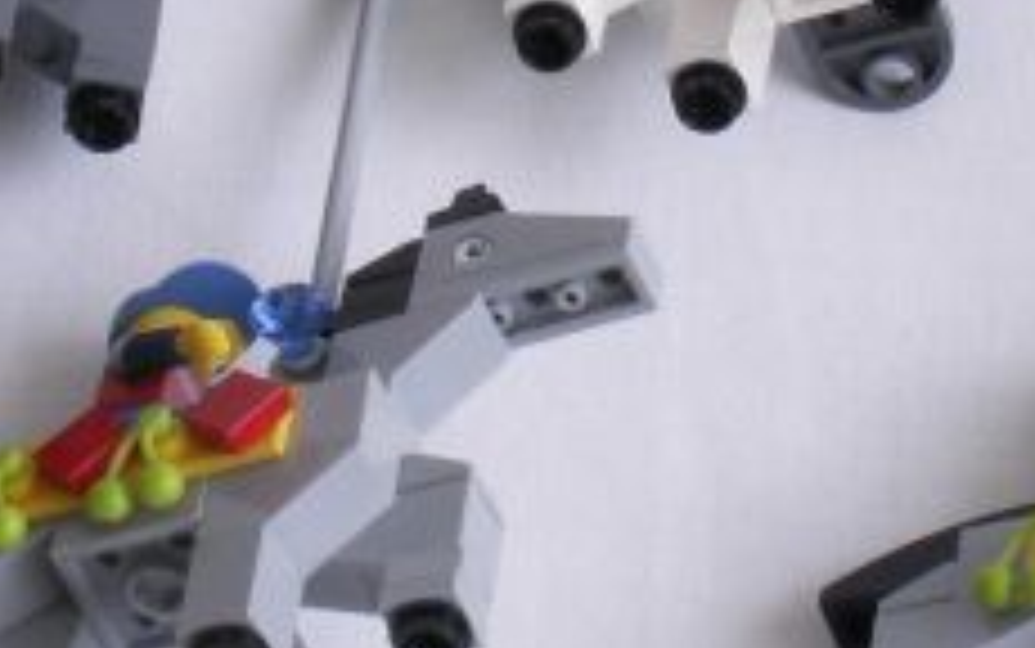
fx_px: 4882
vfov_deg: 7.5
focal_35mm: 173
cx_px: 428
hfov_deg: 12.1
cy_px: -63
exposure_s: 2
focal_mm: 7.74
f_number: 8
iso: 50
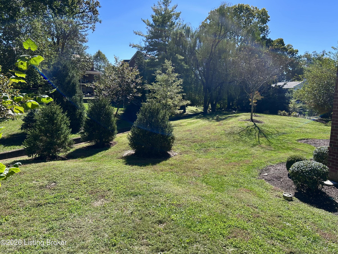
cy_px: 127
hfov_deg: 67.3
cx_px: 169
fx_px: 254
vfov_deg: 53.1
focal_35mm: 26
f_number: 1.5
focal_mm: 5.7
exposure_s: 1/1698
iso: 50
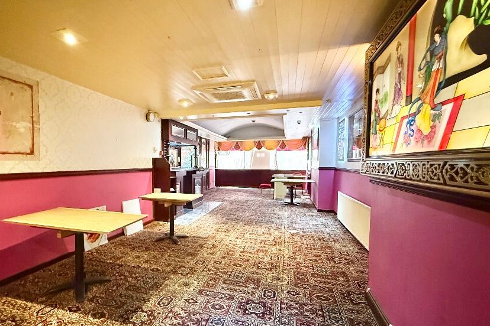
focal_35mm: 18
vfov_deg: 67.3
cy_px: 172
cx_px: 206
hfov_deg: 89.3
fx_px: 245
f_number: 2.2
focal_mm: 2.22
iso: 1000
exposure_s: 1/33
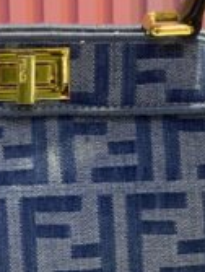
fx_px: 1400
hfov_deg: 8.4
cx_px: 42
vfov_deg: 11.1
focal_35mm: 178
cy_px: 77
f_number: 2.4
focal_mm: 6
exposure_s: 1/50
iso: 64
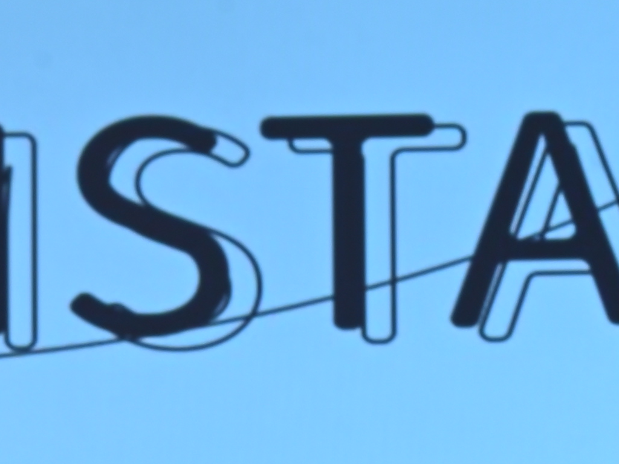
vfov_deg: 6.2
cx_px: 435
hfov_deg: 8.8
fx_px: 4041
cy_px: 1182
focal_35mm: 226
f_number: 16
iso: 100
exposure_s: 1/2.5
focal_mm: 40
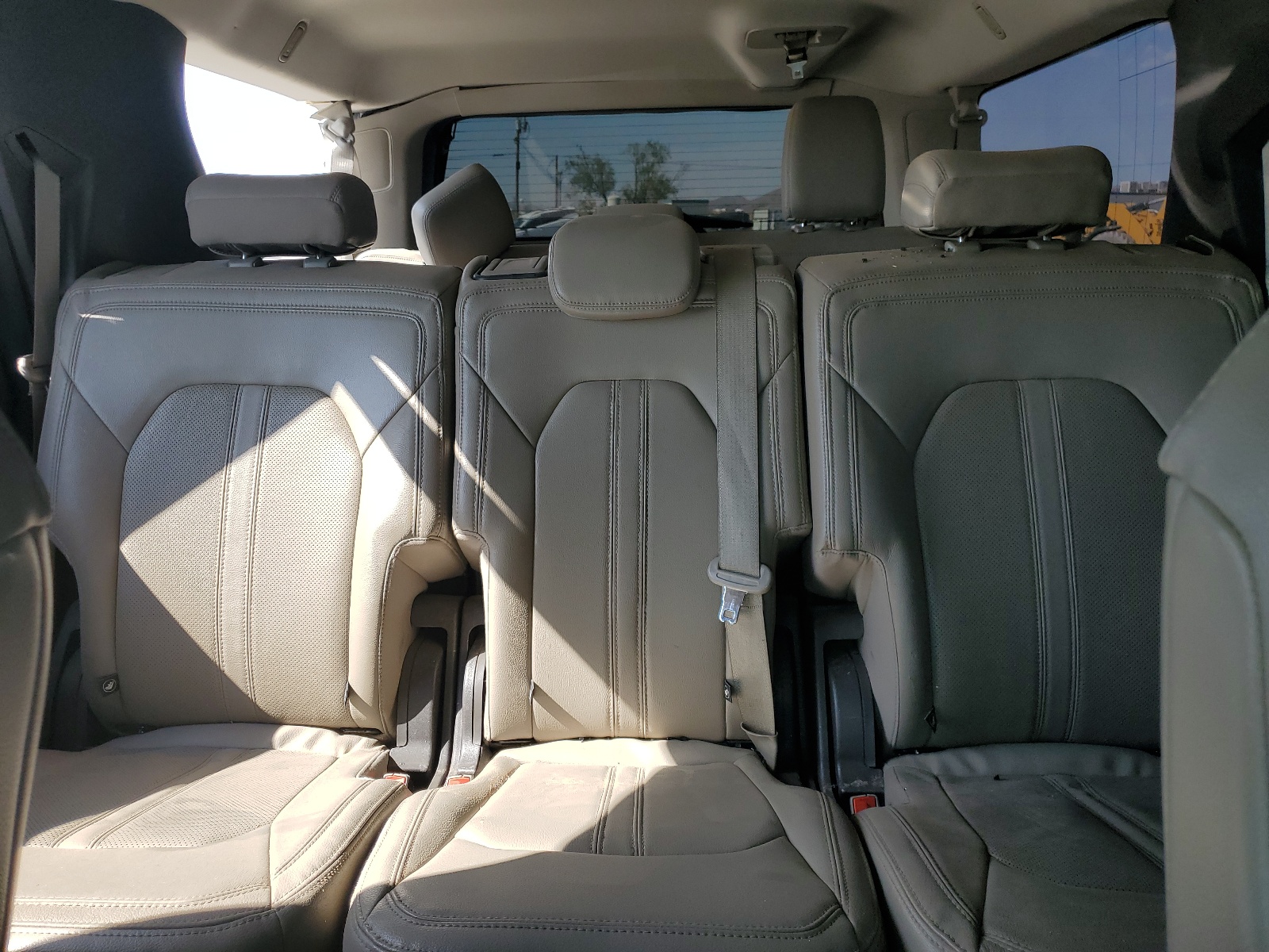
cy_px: 476
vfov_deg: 53.1
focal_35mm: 26
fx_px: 953
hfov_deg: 67.3
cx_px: 634
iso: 50
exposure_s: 1/769
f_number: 1.5
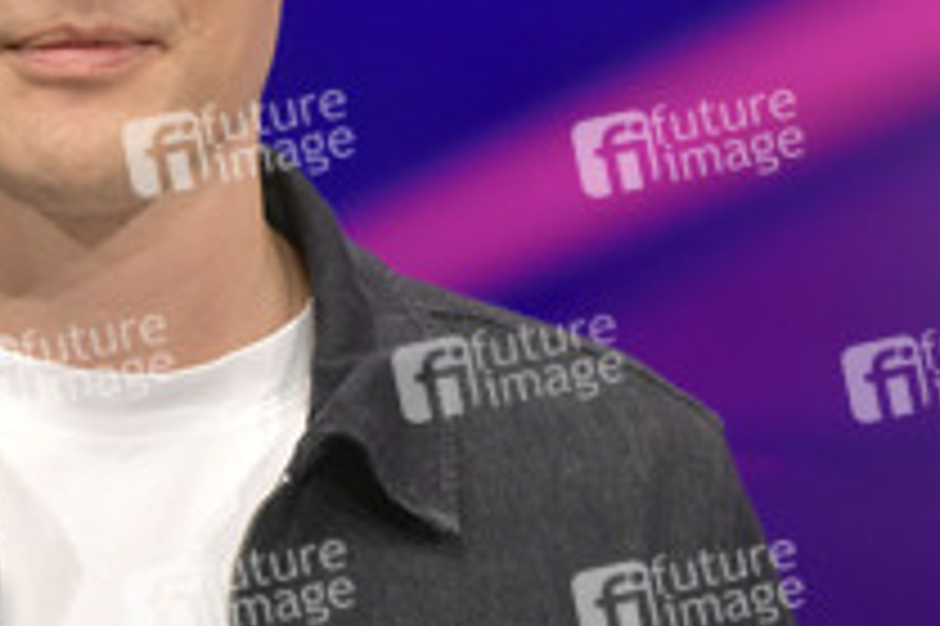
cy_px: 32
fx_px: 2479
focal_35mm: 95
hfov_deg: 21.1
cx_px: 119
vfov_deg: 14.2
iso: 1600
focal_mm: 44
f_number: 4.5
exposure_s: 1/250
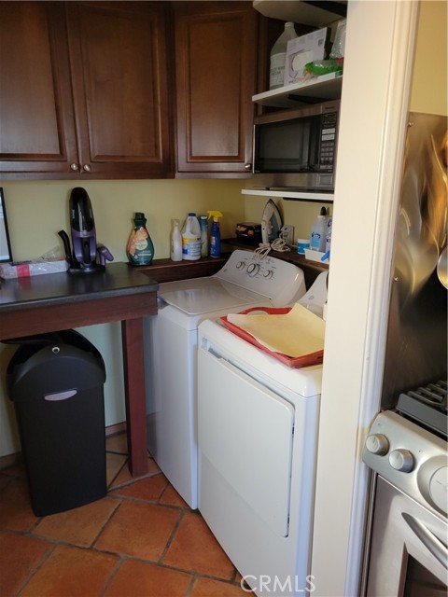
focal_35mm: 26
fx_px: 449
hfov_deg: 53.1
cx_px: 224
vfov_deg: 67.3
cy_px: 298
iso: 320
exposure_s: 1/120
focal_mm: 5.4
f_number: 1.8
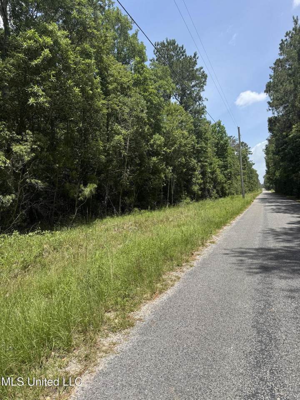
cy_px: 200
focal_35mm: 24
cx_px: 150
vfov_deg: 71.6
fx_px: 277
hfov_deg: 56.8
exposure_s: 1/2959
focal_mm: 6.76
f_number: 1.78
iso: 80
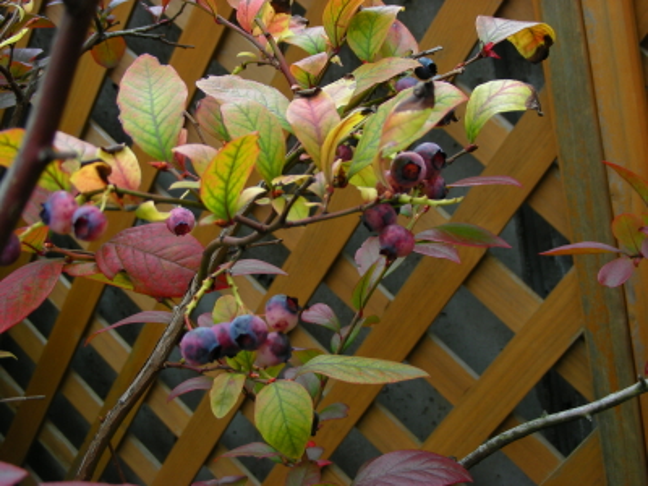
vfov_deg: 25.2
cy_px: 243
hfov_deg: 33.2
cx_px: 324
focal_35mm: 58
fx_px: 1086
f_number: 3.5
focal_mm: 9.7
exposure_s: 1/90.6
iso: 50
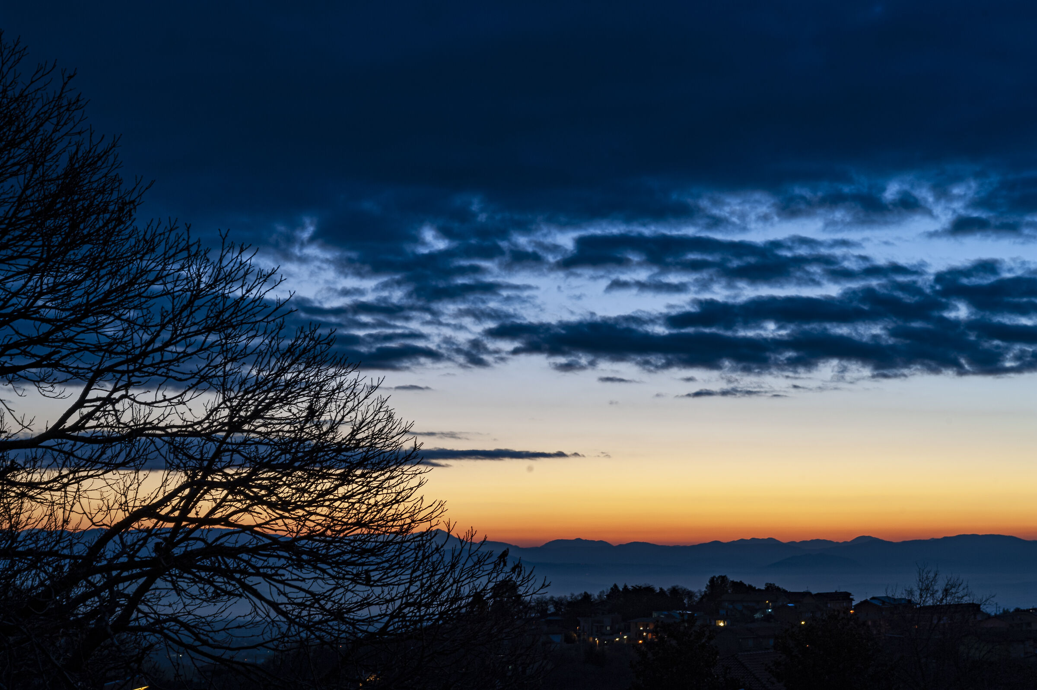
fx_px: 2015
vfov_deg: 19.4
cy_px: 345
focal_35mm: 70
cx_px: 518
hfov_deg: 28.9
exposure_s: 1.3
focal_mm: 70
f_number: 10
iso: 100
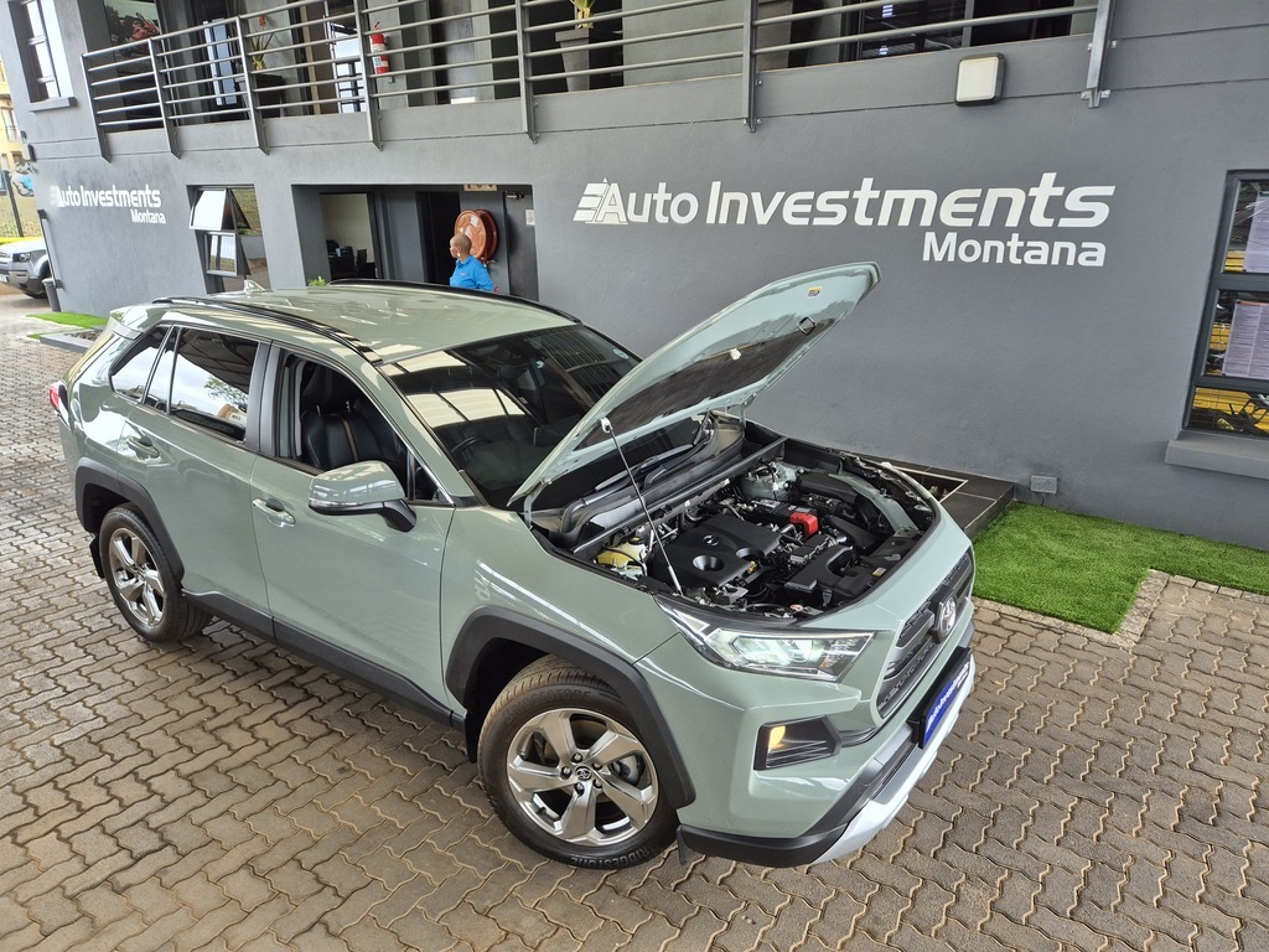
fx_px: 843
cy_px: 476
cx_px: 634
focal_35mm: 23
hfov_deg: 73.9
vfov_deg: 58.9
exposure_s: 1/180
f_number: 1.8
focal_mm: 5.4
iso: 100
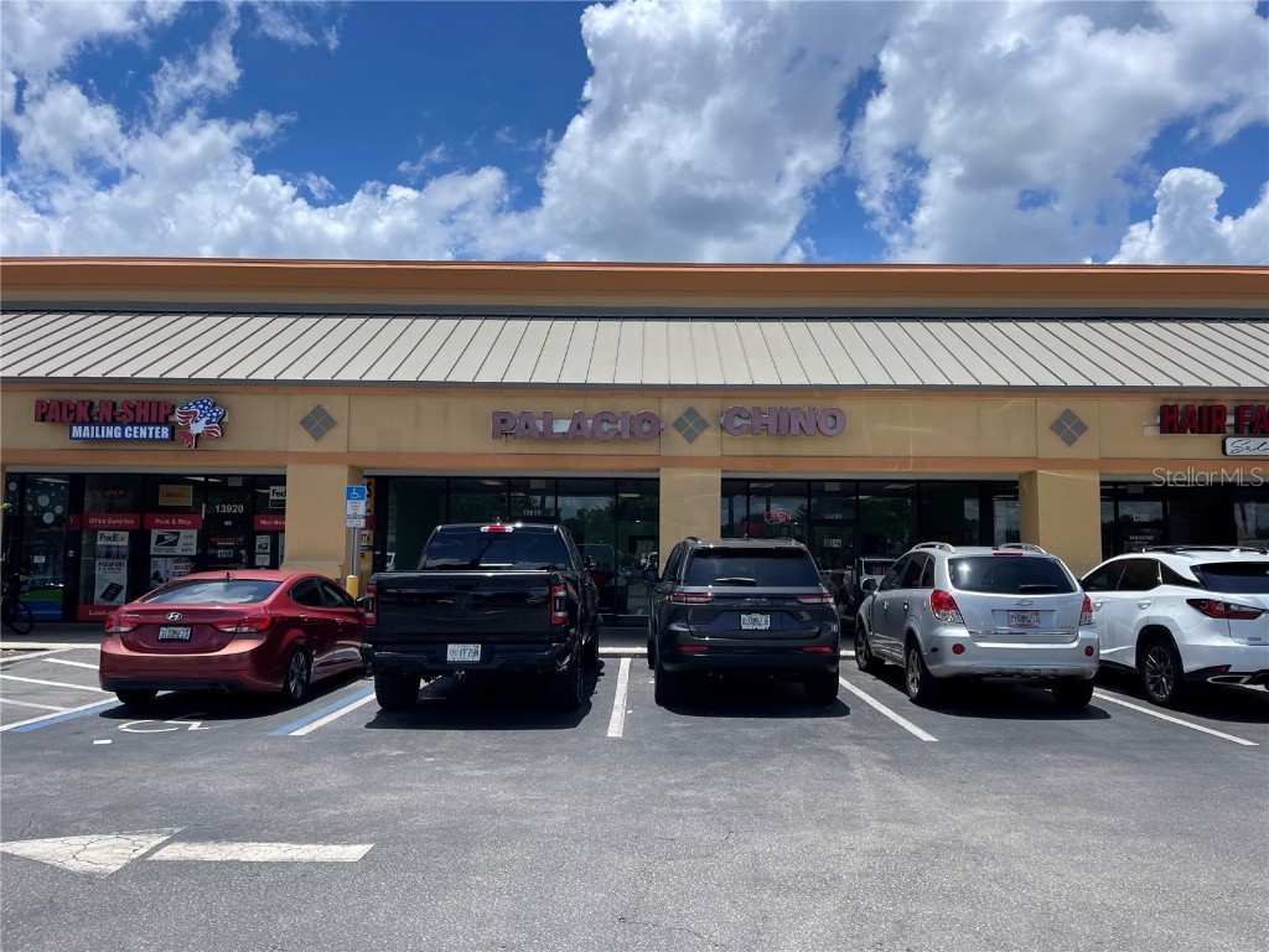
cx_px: 634
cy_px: 476
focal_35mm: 26
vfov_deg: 53.1
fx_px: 953
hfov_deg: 67.3
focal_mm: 5.1
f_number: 1.6
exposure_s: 1/4525
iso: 32
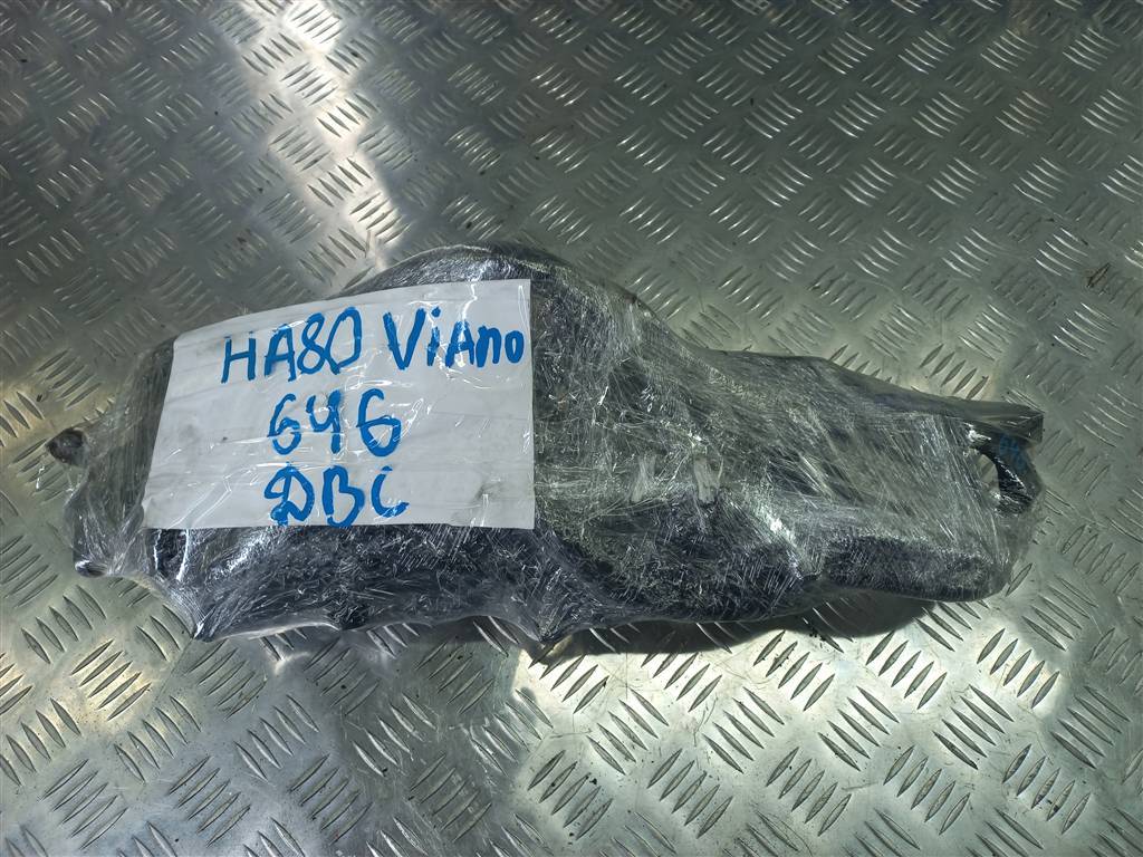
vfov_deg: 54.9
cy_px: 428
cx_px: 572
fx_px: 825
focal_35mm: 25
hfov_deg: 69.4
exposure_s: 1/50
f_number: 1.8
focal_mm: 4.6
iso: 25
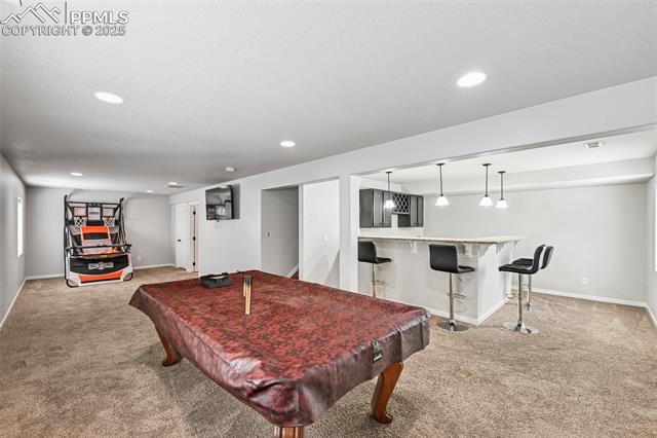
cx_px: 328
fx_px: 274
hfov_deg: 100.4
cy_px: 219
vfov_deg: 77.3
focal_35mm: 15
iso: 800
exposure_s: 1/6
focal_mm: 15
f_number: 11
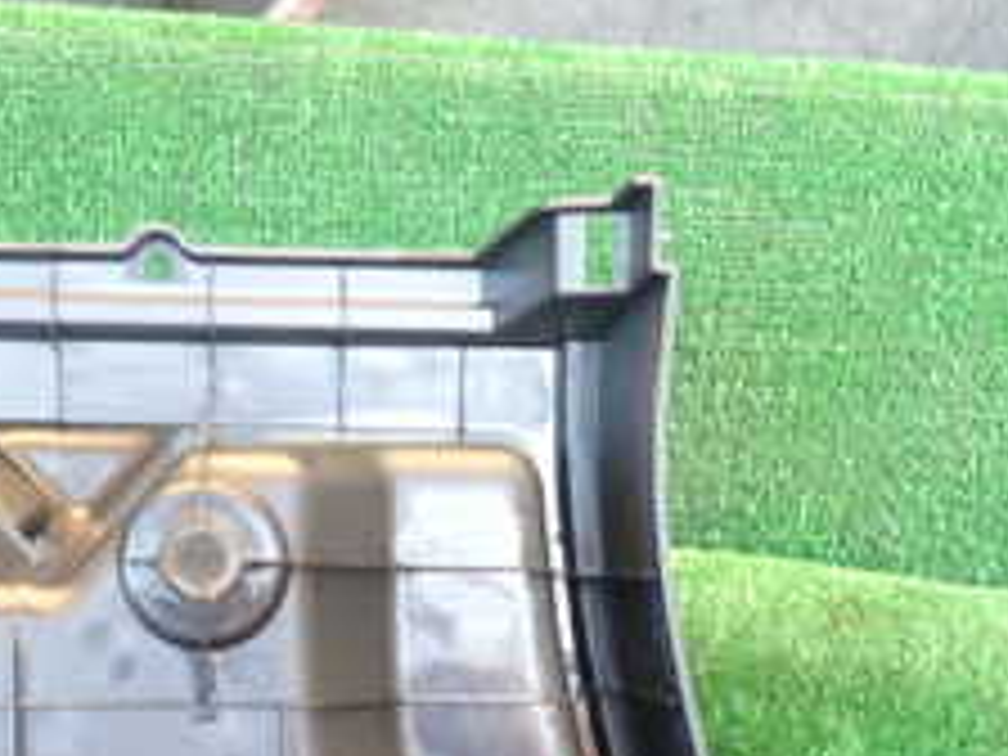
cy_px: 932
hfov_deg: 28.9
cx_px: 378
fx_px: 1951
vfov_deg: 20.4
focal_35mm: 67
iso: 320
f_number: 2
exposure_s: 1/30
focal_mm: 4.5
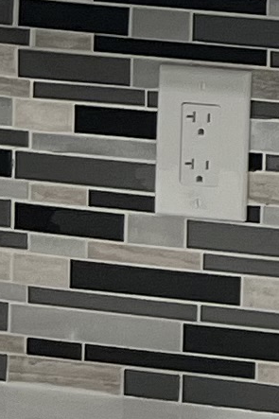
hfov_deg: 5.0
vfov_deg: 7.9
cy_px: -487
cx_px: 1130
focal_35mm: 246
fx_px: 2862
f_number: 1.5
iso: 80
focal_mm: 5.7
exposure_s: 1/120
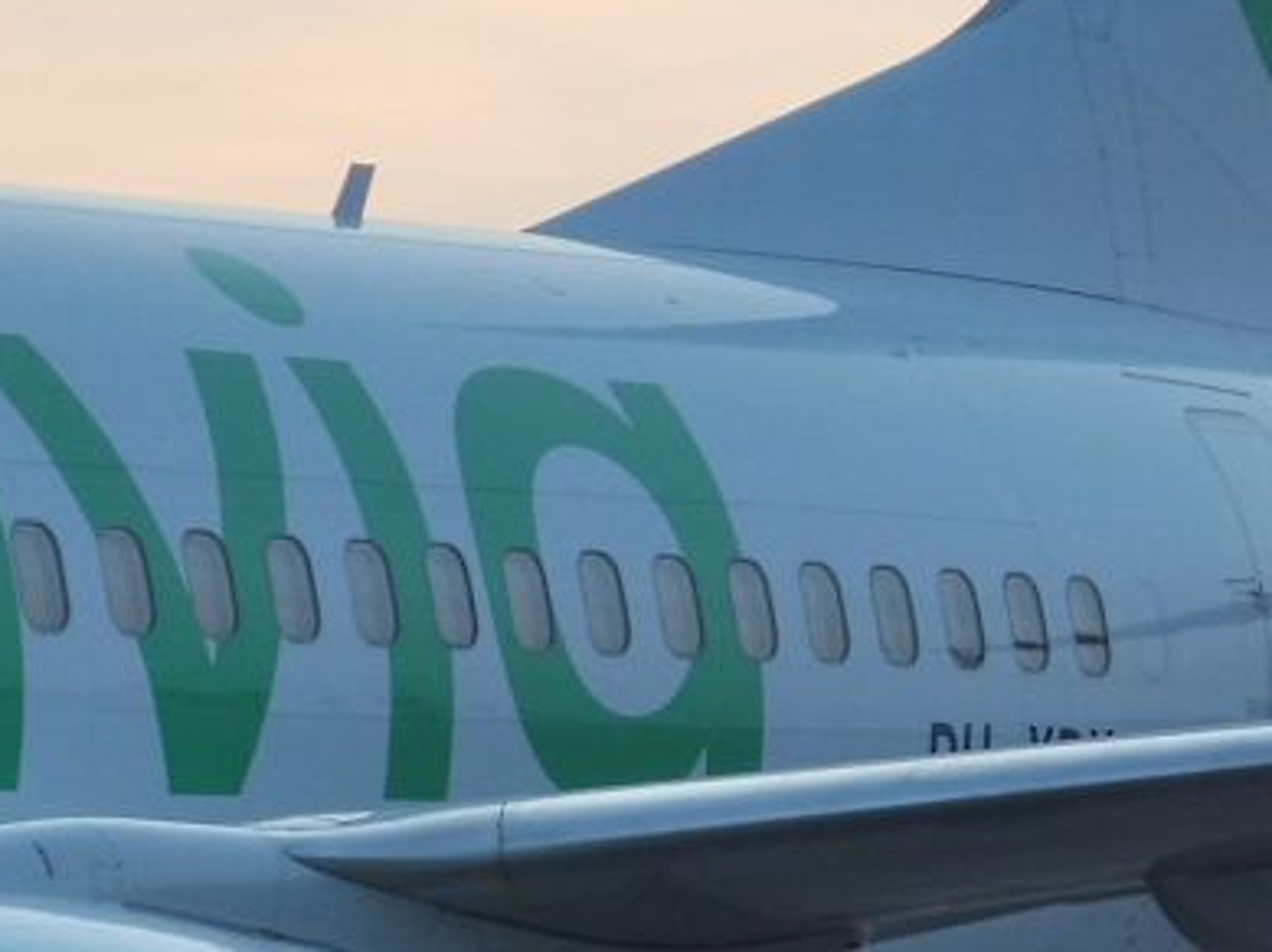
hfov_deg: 5.5
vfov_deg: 4.1
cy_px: 906
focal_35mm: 361
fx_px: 13253
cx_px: 226
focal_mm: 24.4
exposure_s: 1/50
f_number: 5.4
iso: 400
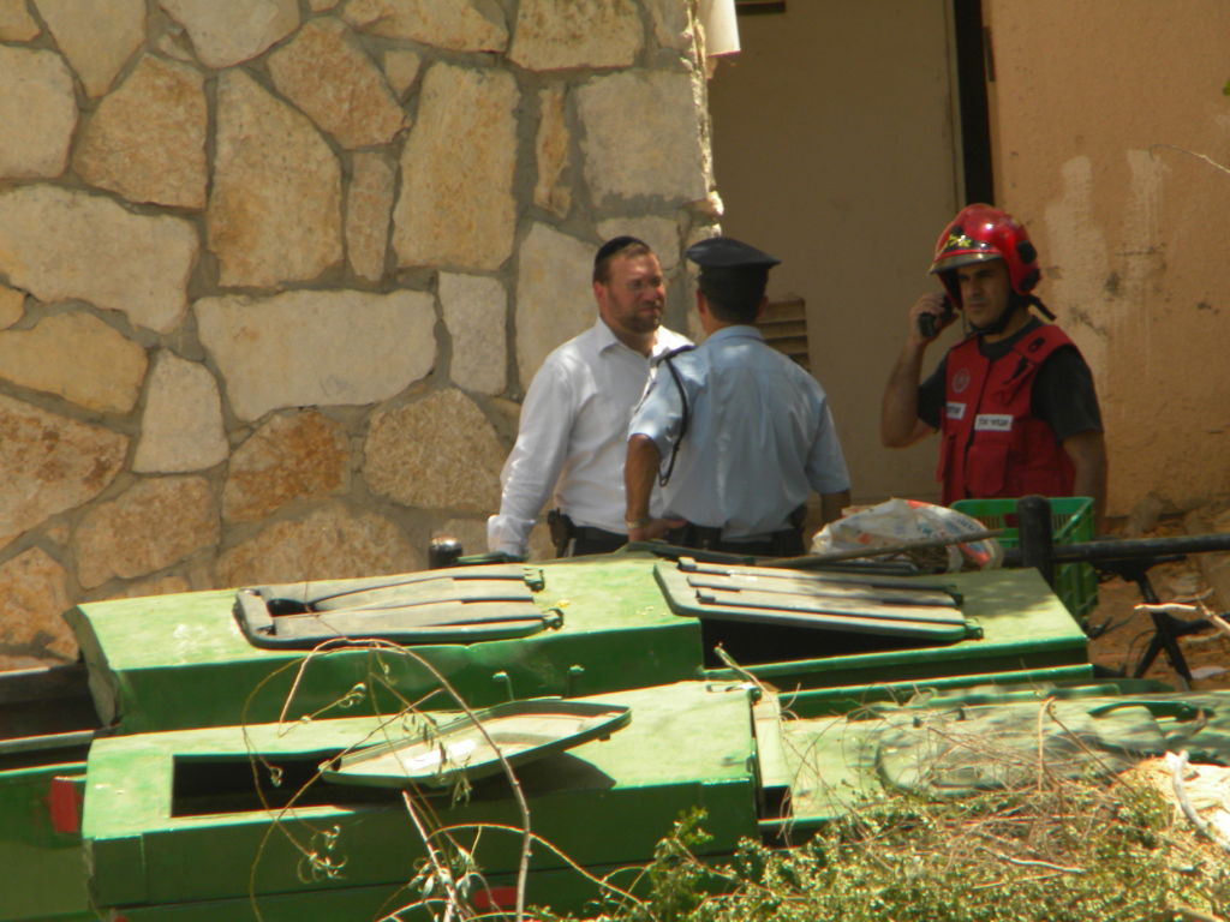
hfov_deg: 4.8
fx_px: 14711
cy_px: 461
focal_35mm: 414
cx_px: 615
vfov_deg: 3.6
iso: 80
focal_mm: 75
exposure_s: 1/285
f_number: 5.4
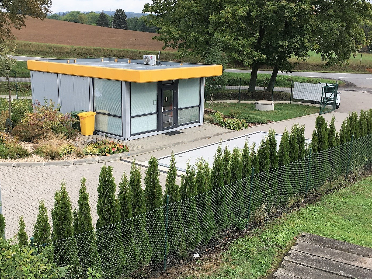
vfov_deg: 34.3
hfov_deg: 44.7
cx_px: 164
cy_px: 159
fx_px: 451
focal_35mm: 42
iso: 25
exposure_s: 1/370
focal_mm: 4.15
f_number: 2.2
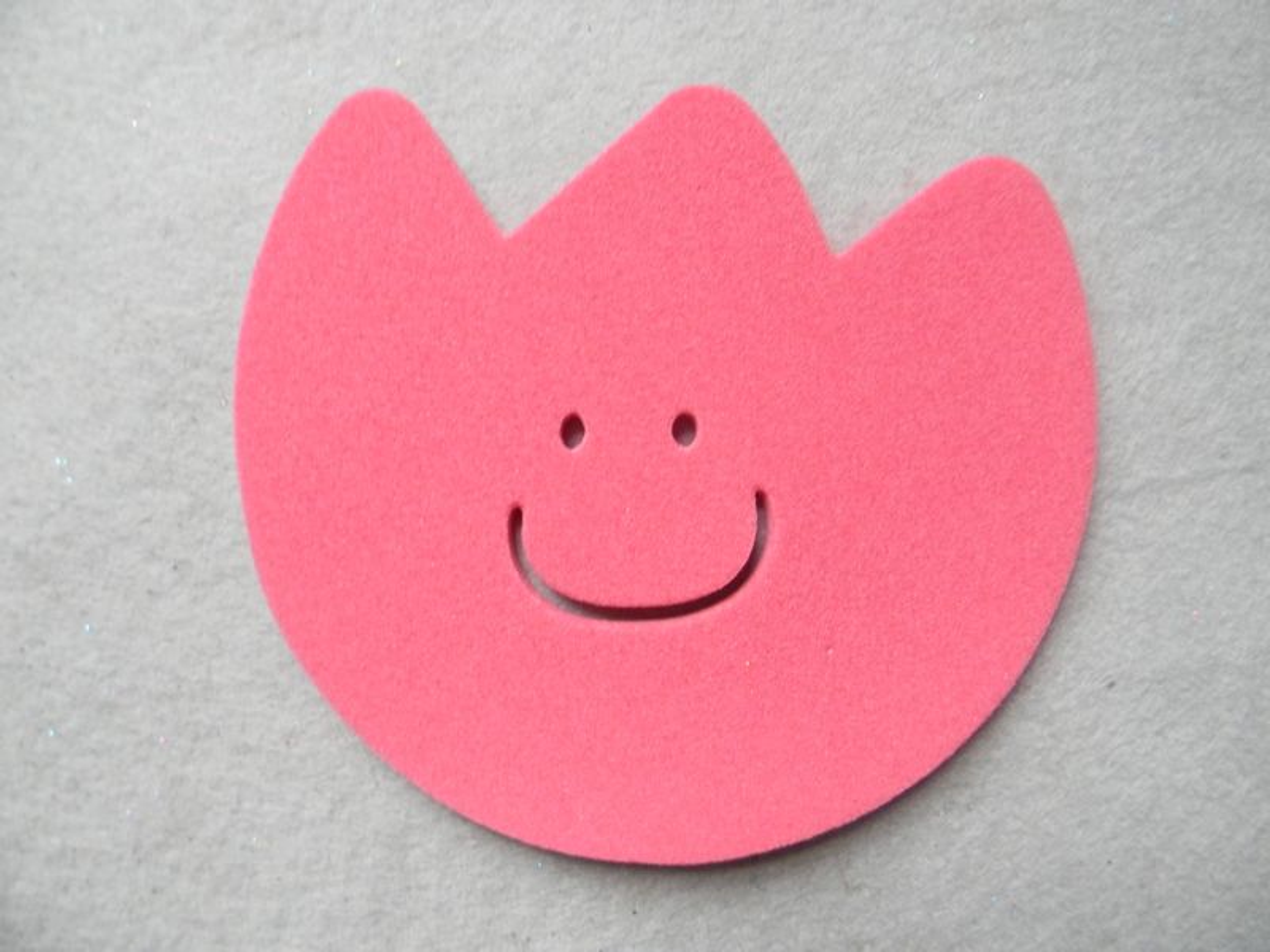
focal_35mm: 28
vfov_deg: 49.7
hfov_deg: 63.4
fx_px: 1027
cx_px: 635
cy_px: 476
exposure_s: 1/19.7
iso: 400
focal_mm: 5
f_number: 3.5
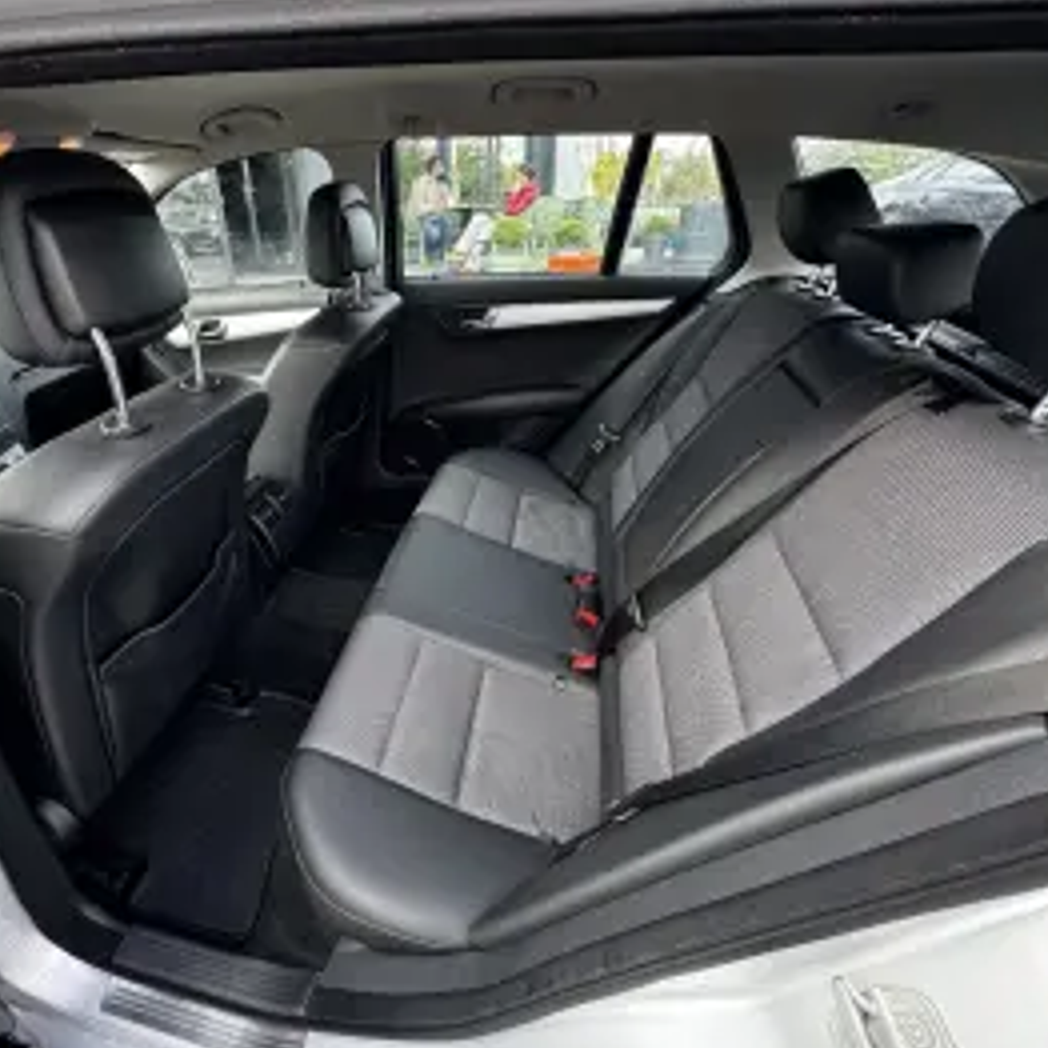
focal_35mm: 17
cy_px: 532
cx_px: 420
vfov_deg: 84.0
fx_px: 582
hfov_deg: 83.0
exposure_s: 1/99
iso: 125
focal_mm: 2.22
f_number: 2.2
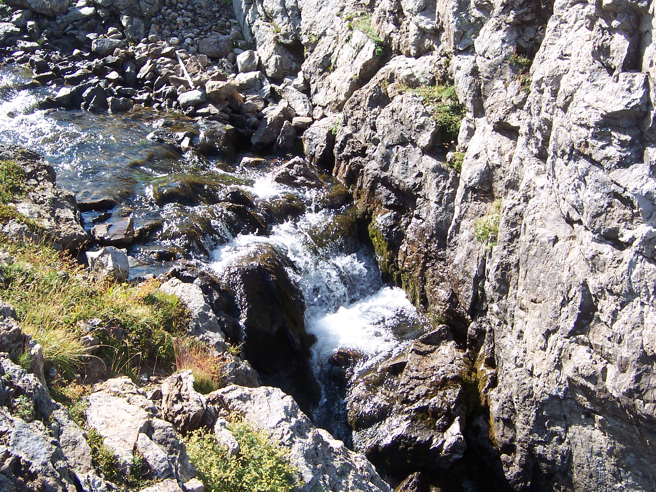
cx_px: 328
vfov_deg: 28.0
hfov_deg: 36.8
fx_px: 985
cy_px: 246
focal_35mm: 52
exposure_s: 1/350
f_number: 4
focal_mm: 8
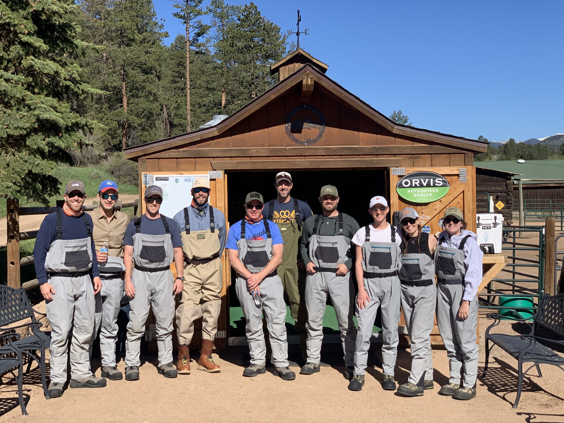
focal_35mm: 52
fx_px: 847
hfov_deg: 36.8
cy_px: 212
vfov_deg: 28.0
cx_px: 282
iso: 16
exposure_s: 1/1199
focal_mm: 6
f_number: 2.4
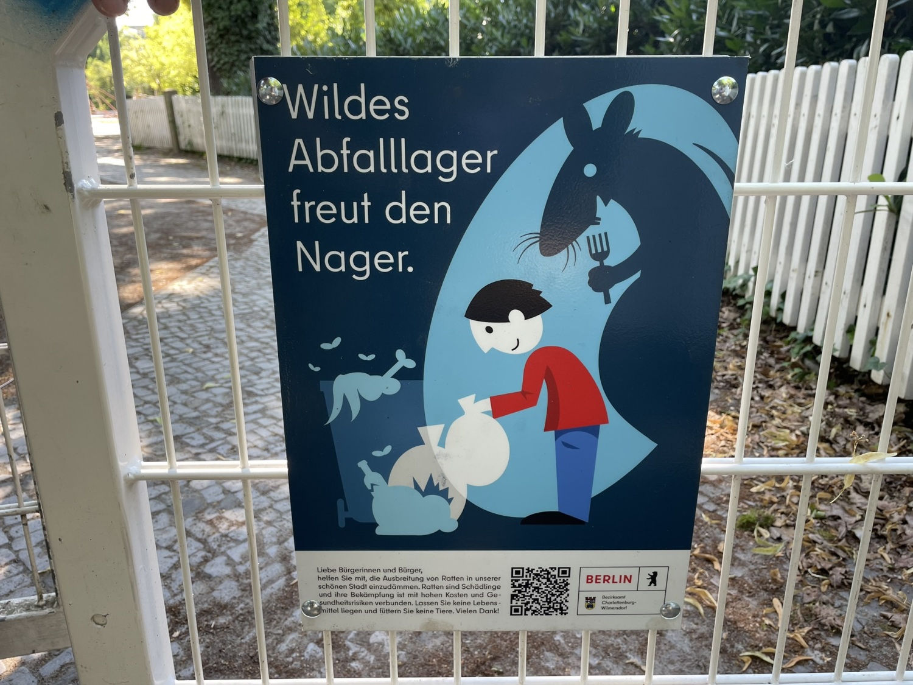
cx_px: 456
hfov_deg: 67.3
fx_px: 686
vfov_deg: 53.1
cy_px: 342
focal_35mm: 26
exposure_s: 1/121
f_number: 1.6
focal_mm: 4.2
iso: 40
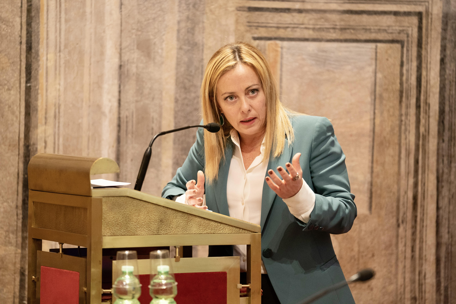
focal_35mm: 154
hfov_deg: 13.3
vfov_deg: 8.9
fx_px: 1951
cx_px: 228
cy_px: 152
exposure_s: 1/250
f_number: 2.8
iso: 2500
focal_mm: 154
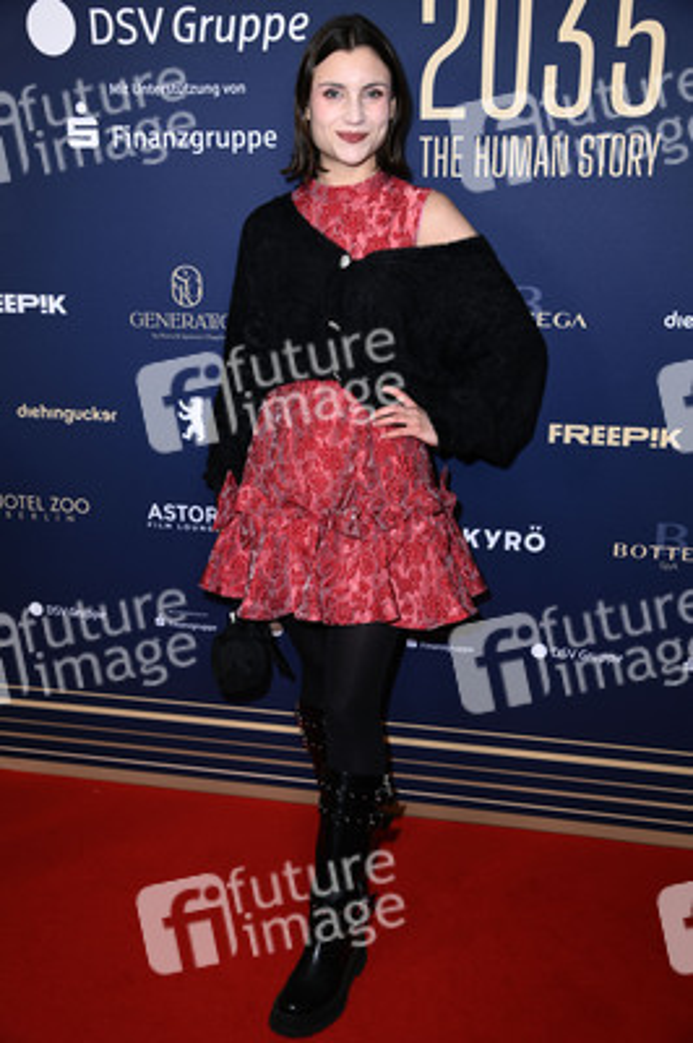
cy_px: 522
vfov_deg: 53.2
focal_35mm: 36
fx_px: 1041
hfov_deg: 36.8
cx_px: 346
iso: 500
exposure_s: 1/250
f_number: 5.6
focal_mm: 36
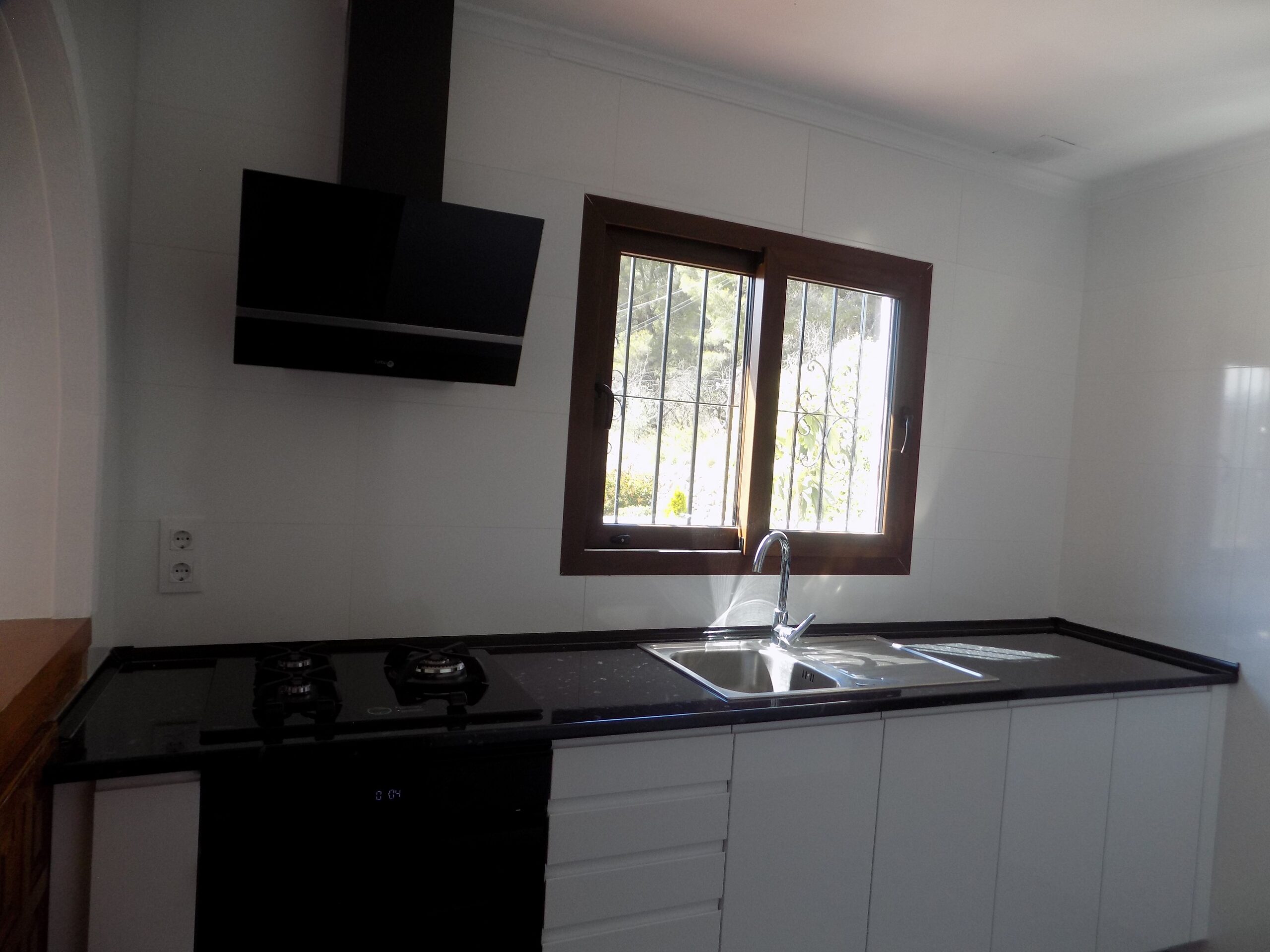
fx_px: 844
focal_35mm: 23
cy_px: 476
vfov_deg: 58.9
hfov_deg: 73.9
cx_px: 635
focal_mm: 4
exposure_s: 1/80
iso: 80
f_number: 3.1
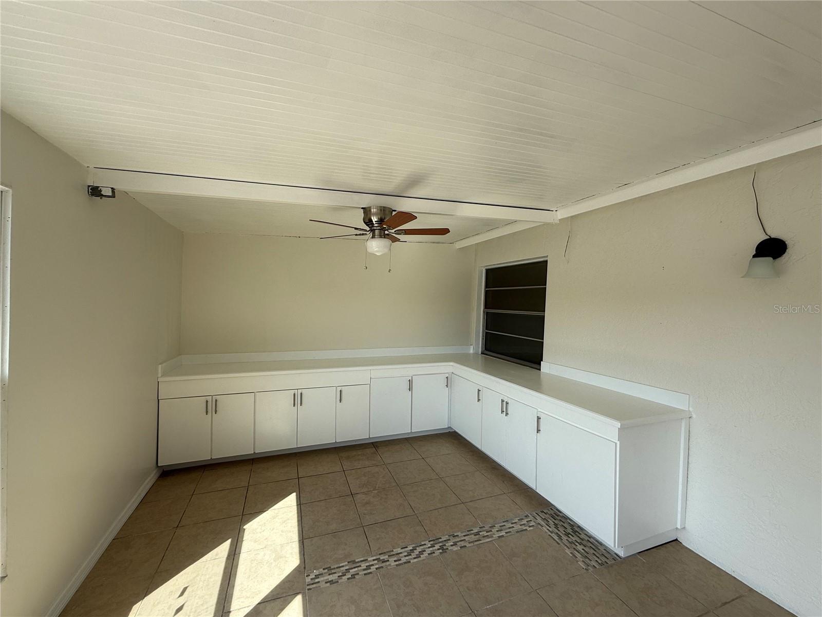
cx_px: 411
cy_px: 308
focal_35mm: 14
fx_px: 332
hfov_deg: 102.1
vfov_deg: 85.7
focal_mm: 2.22
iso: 50
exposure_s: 1/365
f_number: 2.2
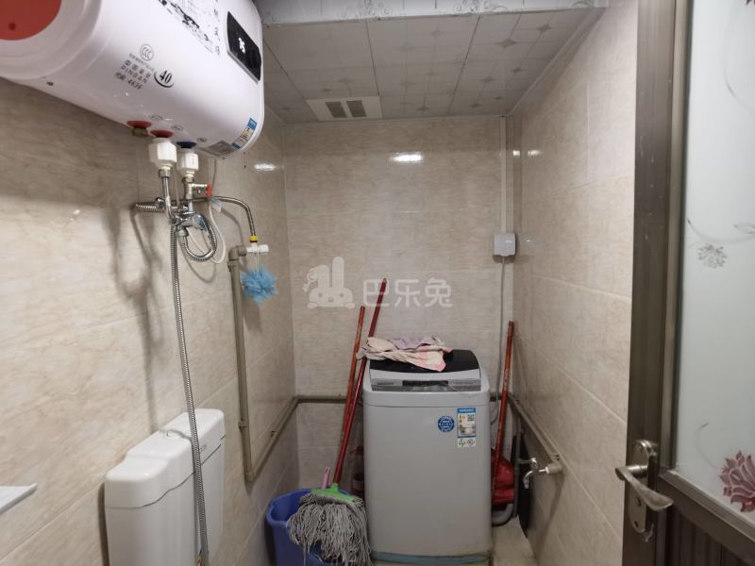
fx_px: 393
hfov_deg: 87.8
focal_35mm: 18
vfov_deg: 71.6
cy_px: 283
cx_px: 378
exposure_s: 1/33.3
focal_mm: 4.4
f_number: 1.8
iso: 640
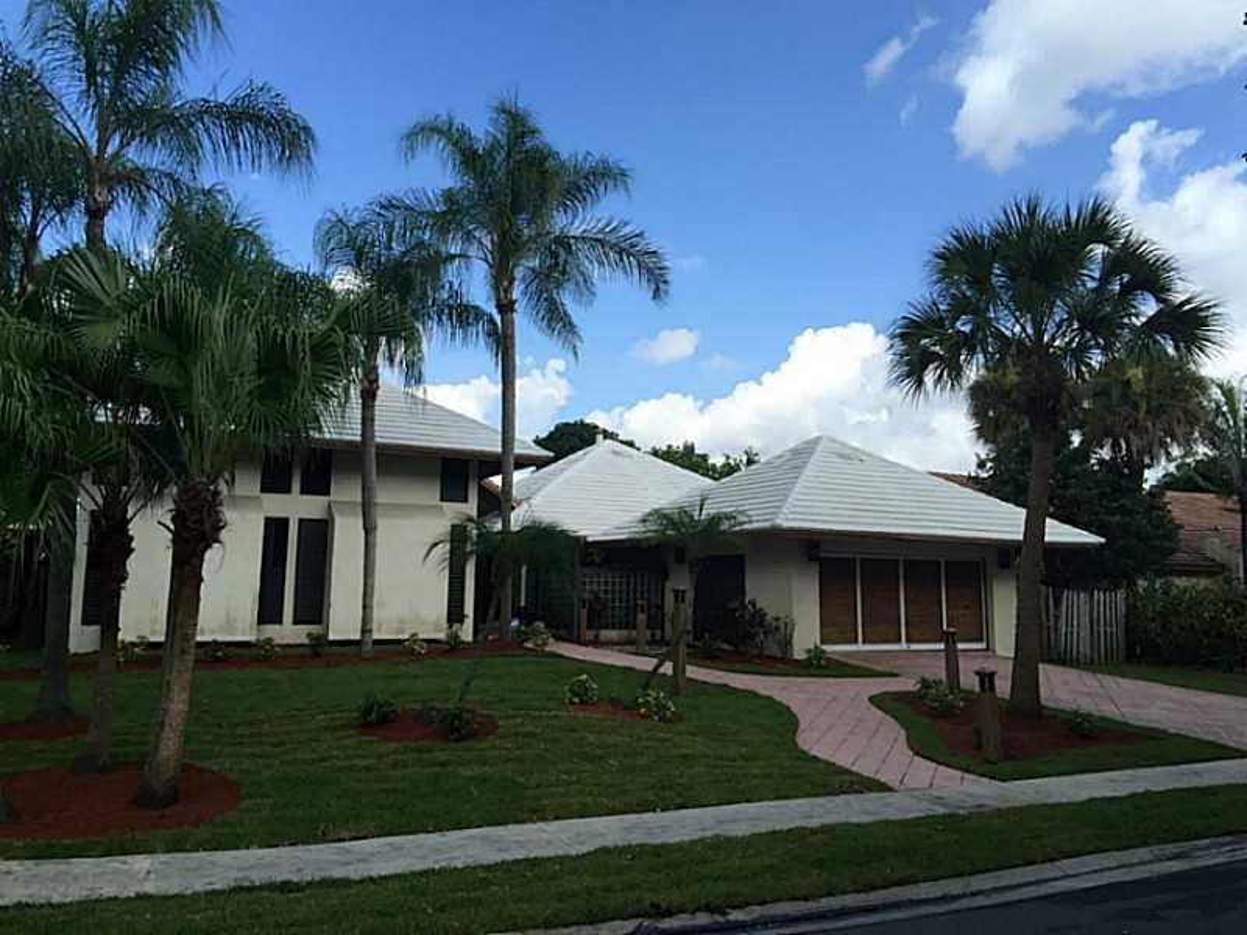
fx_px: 1045
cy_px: 468
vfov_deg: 48.2
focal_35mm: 29
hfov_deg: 61.7
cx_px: 624
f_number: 2.2
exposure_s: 1/1276
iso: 32
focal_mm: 4.15
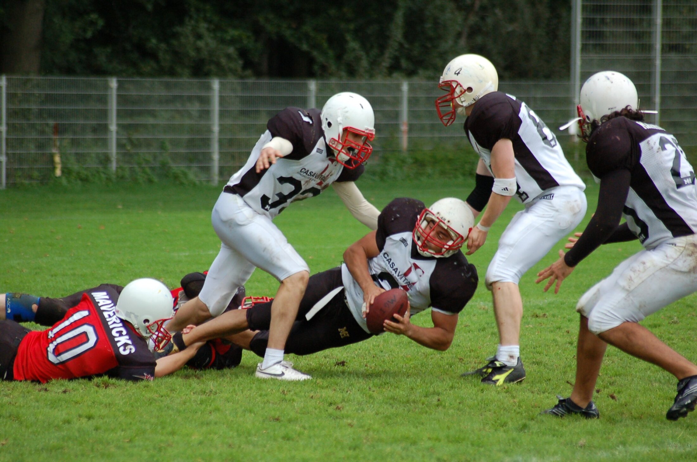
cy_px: 231
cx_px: 348
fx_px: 5652
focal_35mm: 292
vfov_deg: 4.7
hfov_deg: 7.1
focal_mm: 195
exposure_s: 1/400
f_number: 5
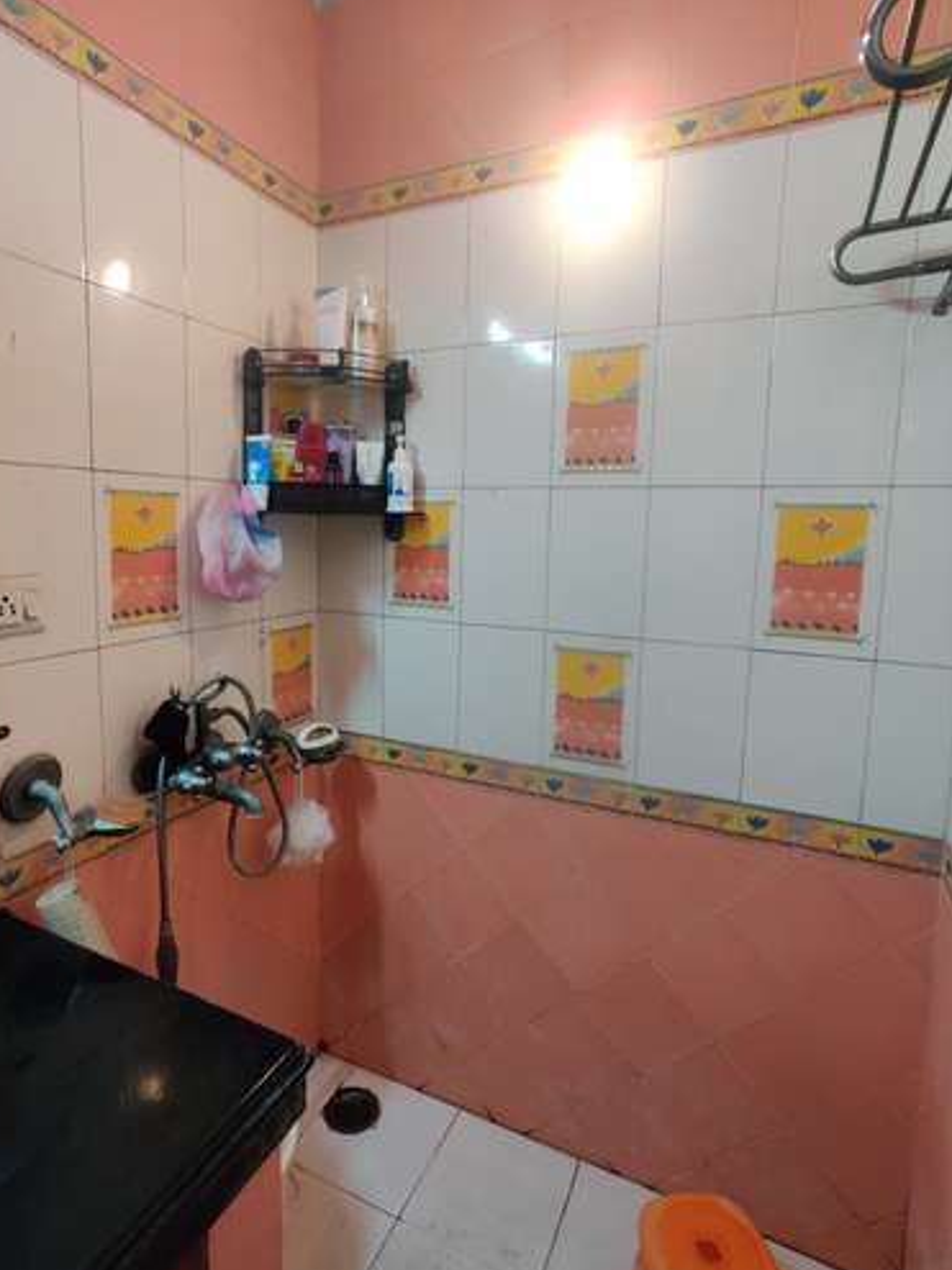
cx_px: 446
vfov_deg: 102.0
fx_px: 514
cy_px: 599
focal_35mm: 14
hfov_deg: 85.5
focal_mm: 2.25
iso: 400
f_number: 2.2
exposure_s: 1/33
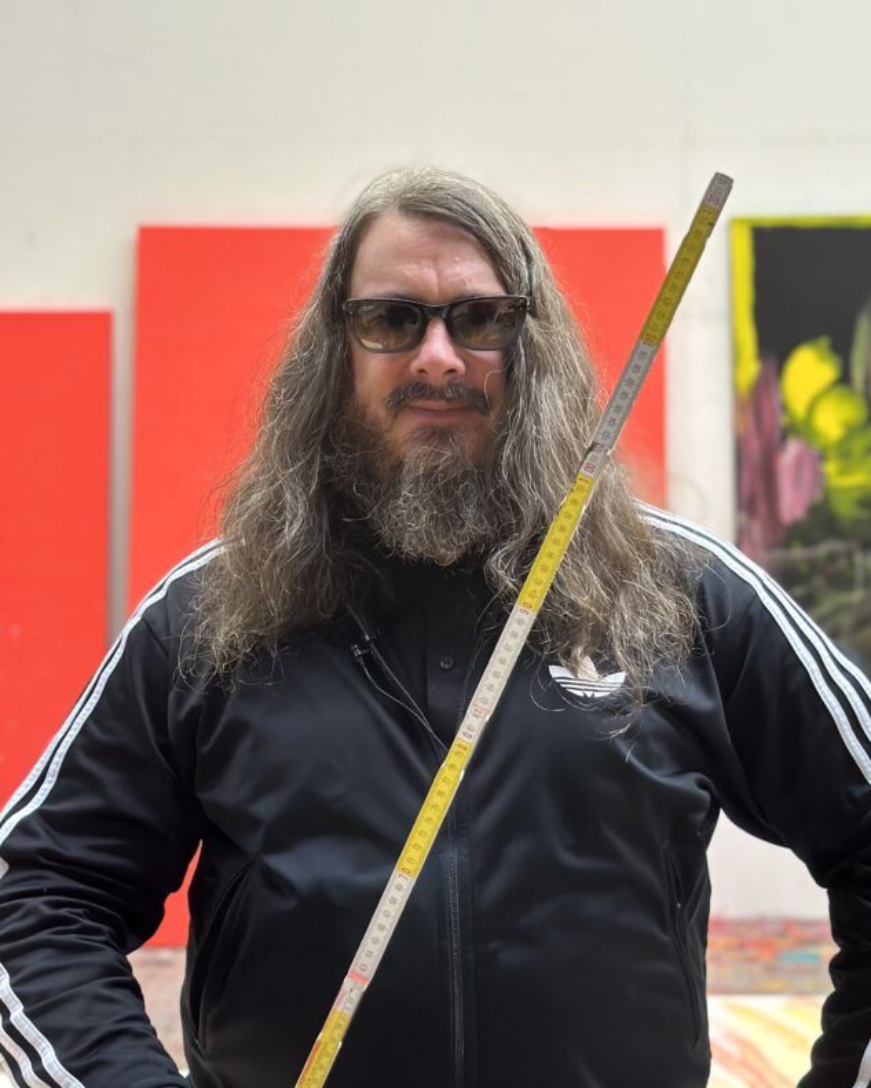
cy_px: 481
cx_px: 513
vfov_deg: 29.5
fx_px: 2062
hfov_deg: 23.8
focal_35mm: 64
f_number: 1.78
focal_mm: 6.86
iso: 64
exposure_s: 1/100
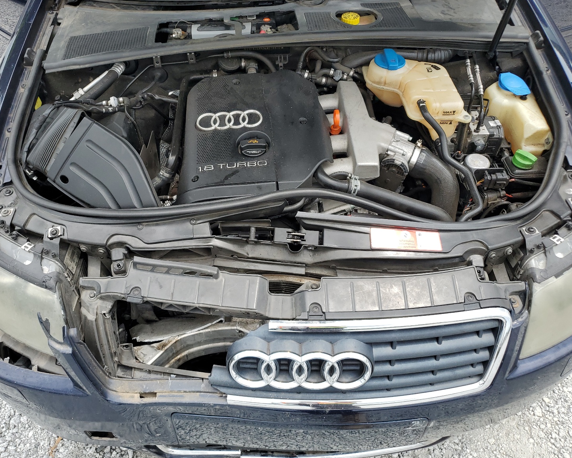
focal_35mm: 28
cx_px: 267
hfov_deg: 62.2
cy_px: 229
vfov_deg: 51.5
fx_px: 474
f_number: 1.5
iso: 50
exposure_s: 1/1000
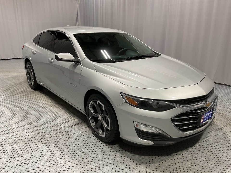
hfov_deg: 61.7
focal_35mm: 29
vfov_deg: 48.2
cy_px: 86
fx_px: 194
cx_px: 116
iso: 64
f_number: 1.8
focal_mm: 3
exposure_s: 1/120
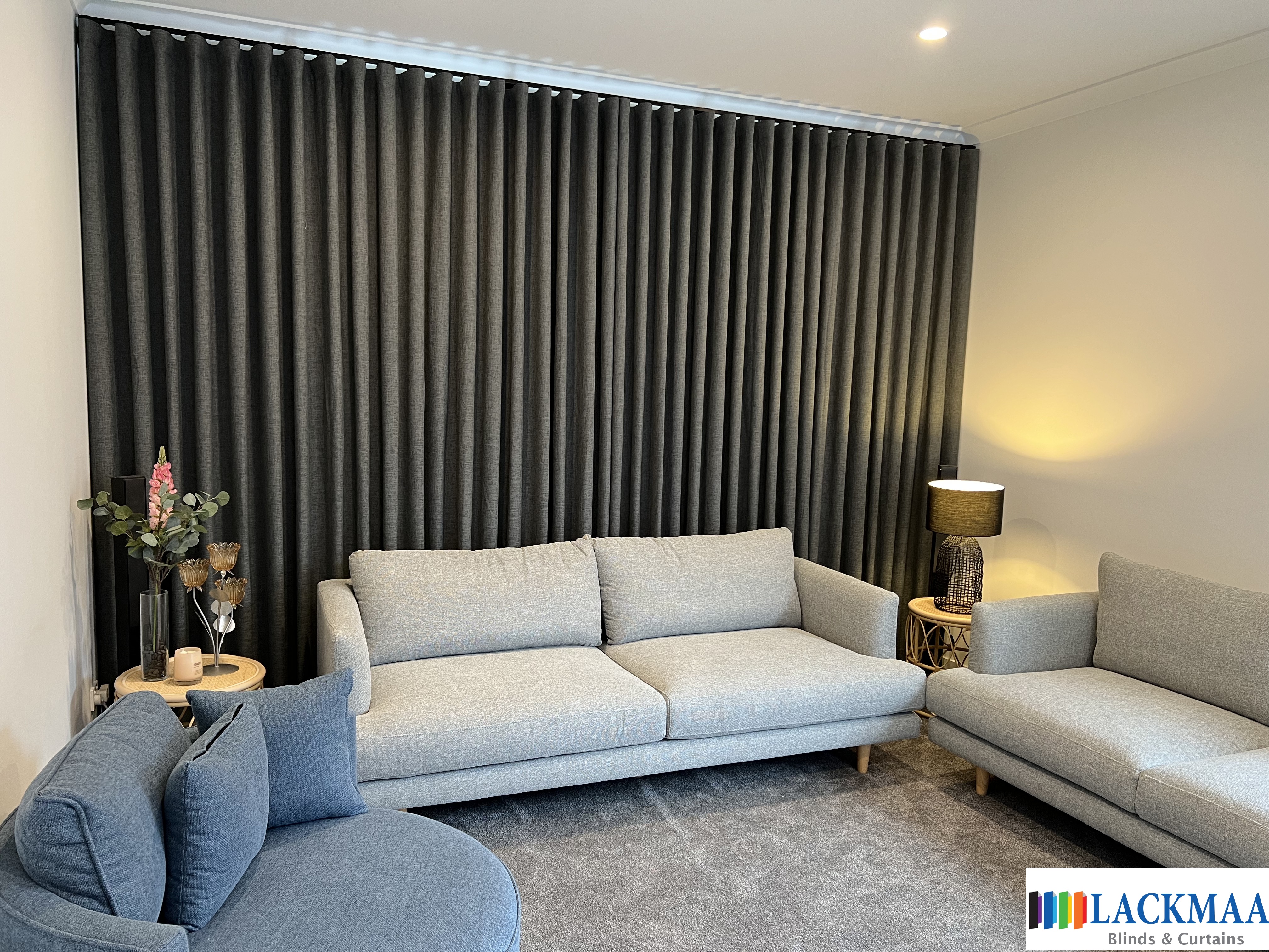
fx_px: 953
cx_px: 634
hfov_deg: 67.3
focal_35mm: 26
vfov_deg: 53.1
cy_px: 476
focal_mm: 5.7
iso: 125
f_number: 1.5
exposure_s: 1/50
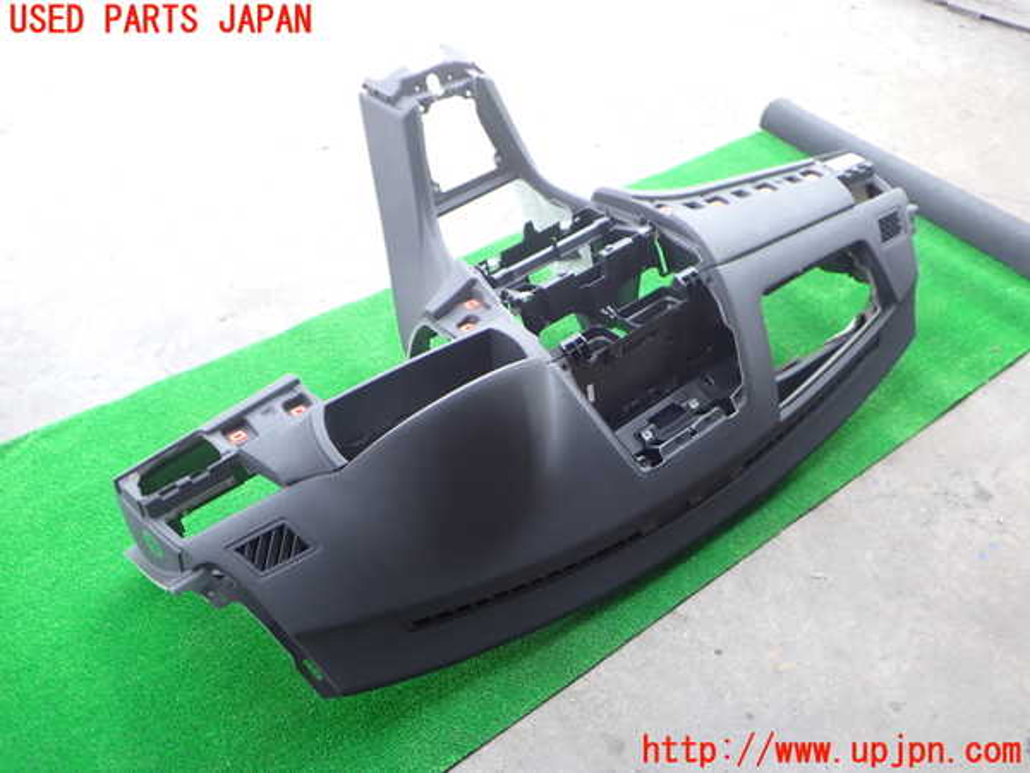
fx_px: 893
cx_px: 515
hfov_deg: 60.0
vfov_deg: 46.8
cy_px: 386
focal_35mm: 30
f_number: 2.3
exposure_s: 1/125
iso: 125
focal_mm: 5.4
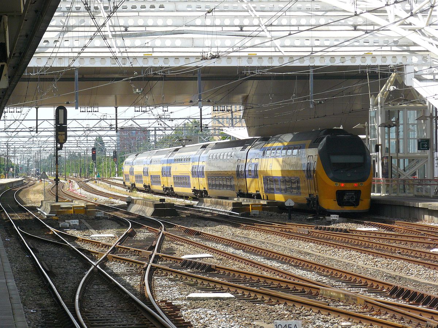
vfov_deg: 10.3
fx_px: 1822
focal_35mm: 144
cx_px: 219
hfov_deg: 13.7
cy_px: 164
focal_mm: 24.1
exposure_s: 1/250
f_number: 5.6
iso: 100
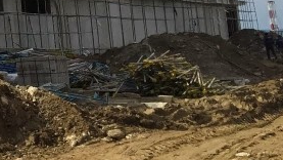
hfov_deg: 16.2
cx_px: -184
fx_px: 878
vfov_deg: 9.8
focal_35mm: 117
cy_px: -126
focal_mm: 4.15
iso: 32
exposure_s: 1/3049
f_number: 2.2
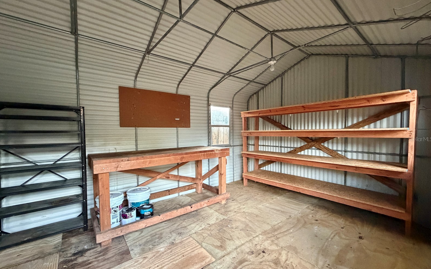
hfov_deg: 101.5
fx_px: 176
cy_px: 139
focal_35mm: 15
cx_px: 216
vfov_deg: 74.8
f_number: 2.2
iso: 1000
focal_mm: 2.22
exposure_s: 1/60
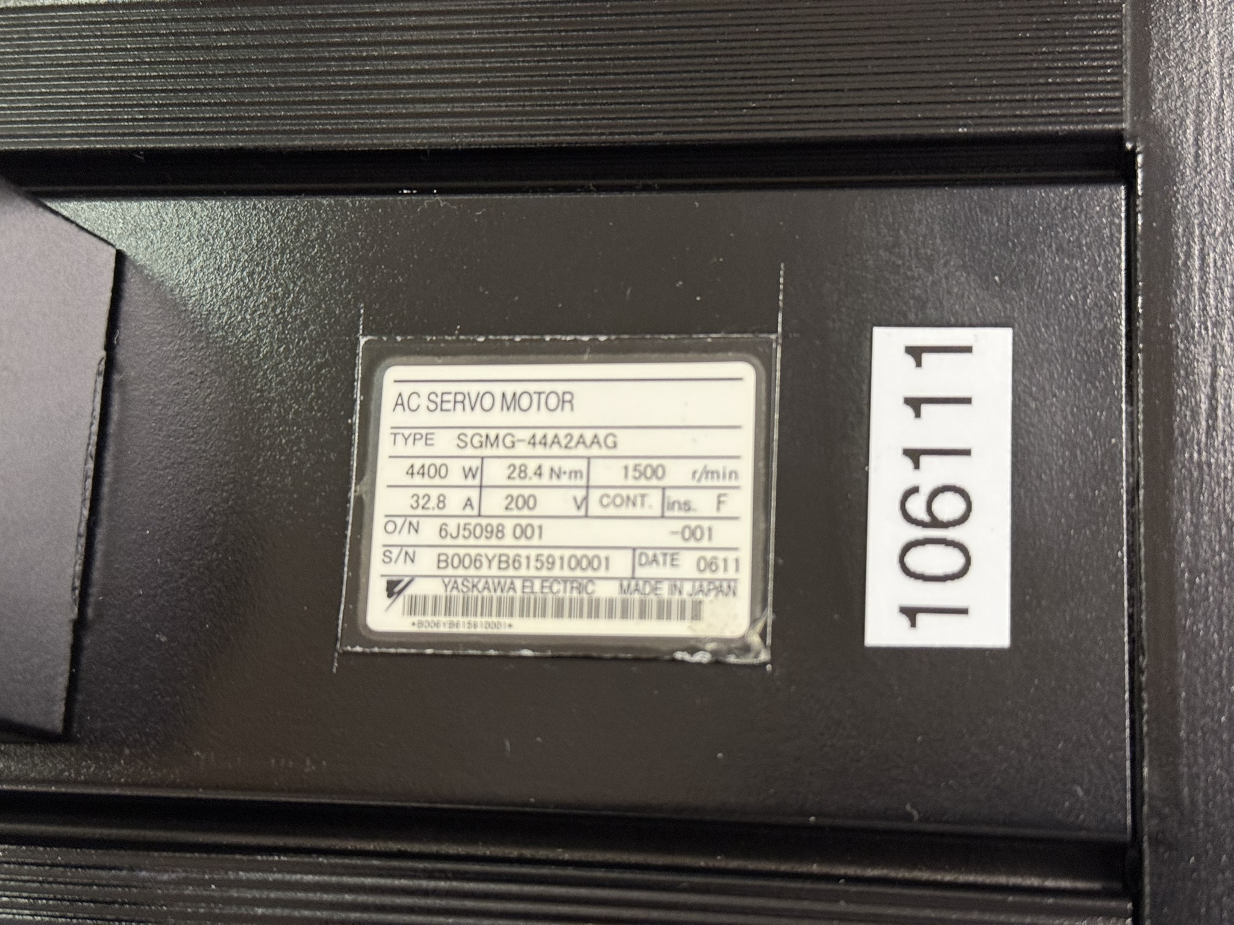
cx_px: 617
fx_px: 1711
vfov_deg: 30.3
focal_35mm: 48
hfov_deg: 39.7
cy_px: 462
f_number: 1.78
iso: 200
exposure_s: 1/33
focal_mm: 6.76
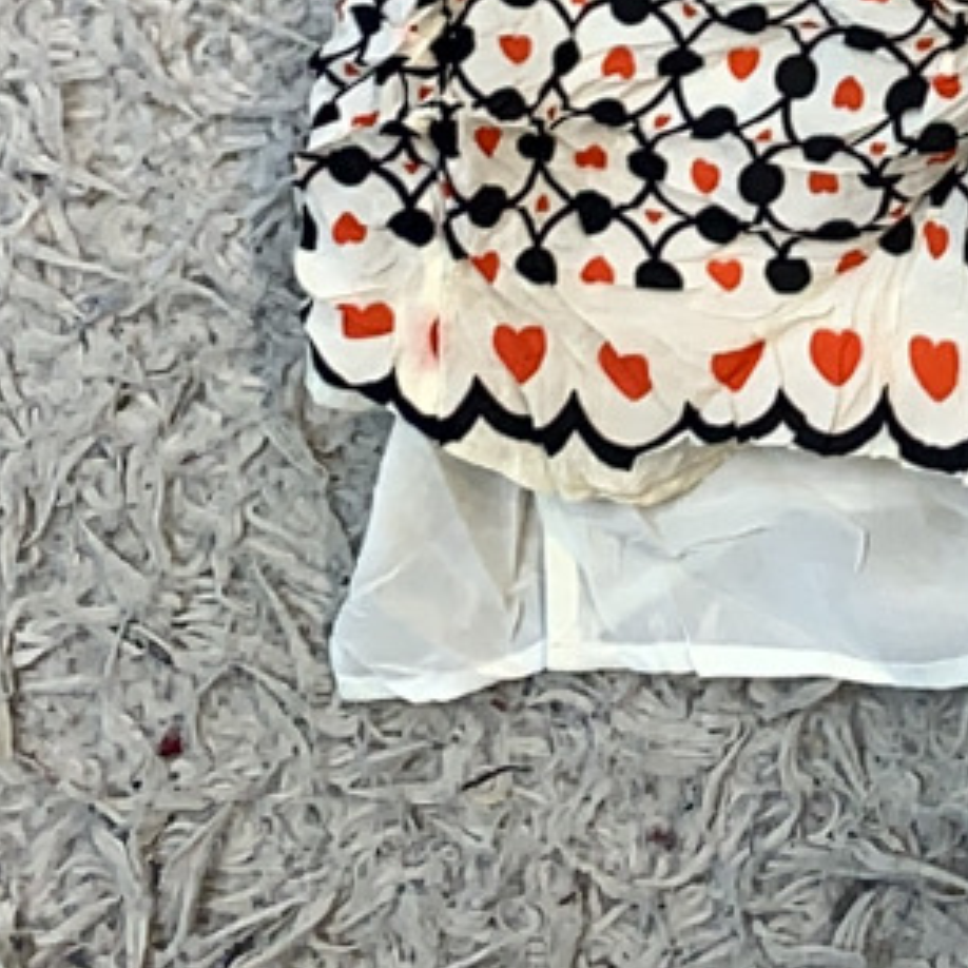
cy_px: -487
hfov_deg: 19.8
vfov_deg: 18.8
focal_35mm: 81
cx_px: 1224
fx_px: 2563
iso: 40
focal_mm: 4.25
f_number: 1.8
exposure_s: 1/100
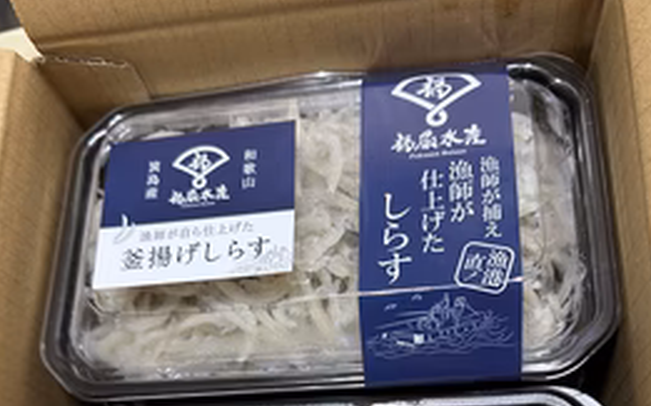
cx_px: 329
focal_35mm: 39
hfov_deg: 50.4
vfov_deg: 30.1
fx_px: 692
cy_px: 421
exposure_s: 1/50
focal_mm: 6.86
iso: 320
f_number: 1.78
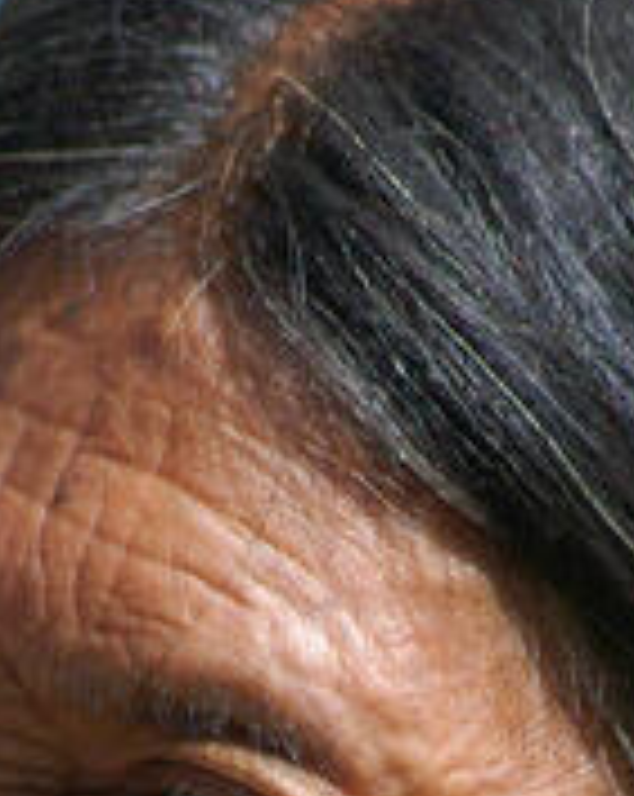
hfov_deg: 1.6
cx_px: 375
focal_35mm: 956
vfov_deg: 2.0
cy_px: 1066
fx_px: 22481
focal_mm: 200
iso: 400
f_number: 5.6
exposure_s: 1/1000
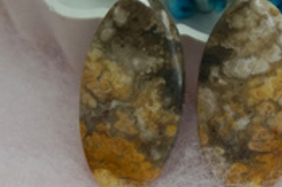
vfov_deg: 11.7
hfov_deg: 17.5
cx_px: 224
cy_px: 58
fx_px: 907
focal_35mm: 116
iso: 500
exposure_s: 1/60
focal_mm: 30
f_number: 5
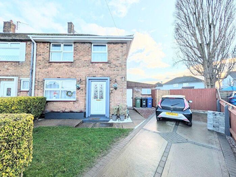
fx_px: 82
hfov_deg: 110.5
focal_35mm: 12
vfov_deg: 94.6
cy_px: 88
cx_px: 118
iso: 43
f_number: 1.7
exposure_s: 1/2660
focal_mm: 2.02
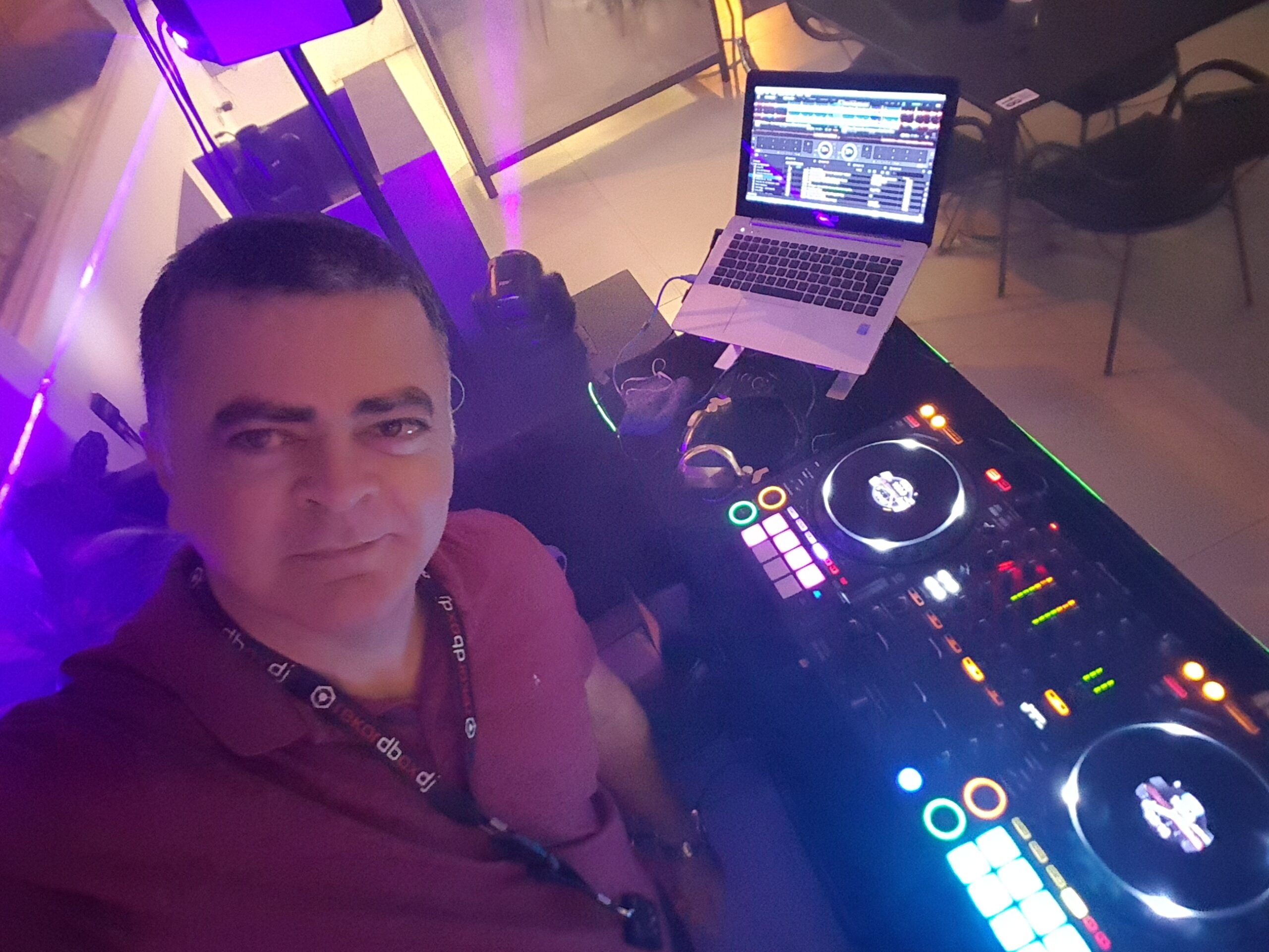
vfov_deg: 63.4
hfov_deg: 79.0
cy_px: 476
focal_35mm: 21
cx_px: 634
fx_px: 770
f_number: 1.7
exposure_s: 1/12
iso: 1000
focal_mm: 2.1
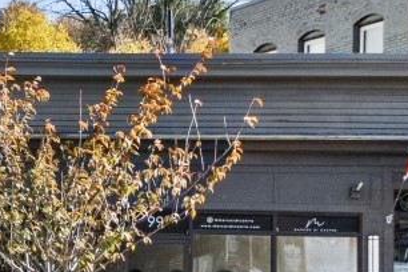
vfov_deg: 12.1
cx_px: -268
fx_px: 1281
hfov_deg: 16.0
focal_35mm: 113
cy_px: 147
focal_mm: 20
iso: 640
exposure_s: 1/1250
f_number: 5.6
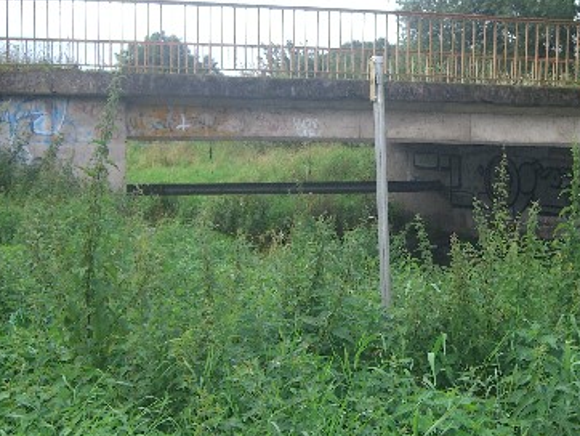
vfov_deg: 19.9
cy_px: 219
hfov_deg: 26.0
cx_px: 425
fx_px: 1241
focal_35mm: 74
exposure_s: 1/250
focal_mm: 9.5
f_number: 3.1
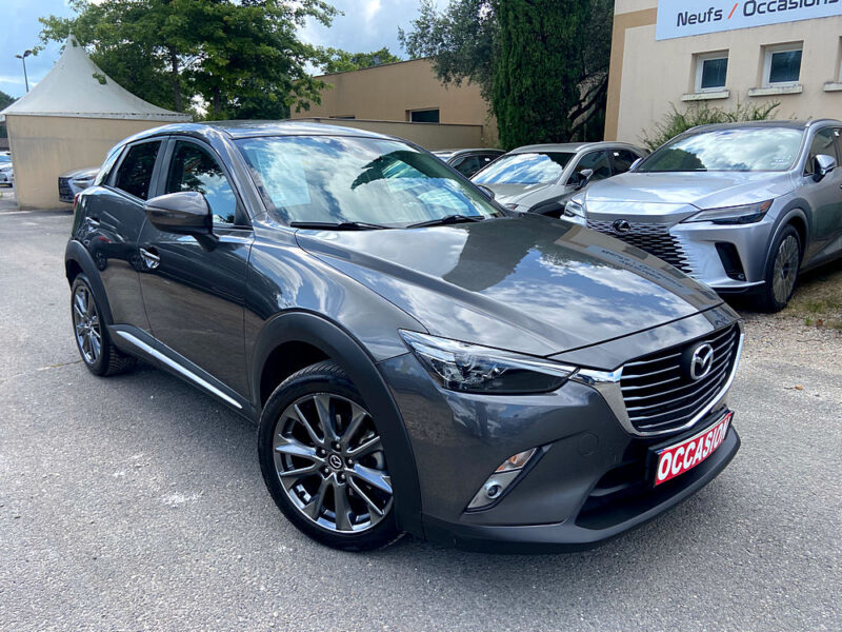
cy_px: 316
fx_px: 632
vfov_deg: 53.1
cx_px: 421
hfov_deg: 67.3
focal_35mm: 26
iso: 32
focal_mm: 4.25
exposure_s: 1/1193
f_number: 1.8
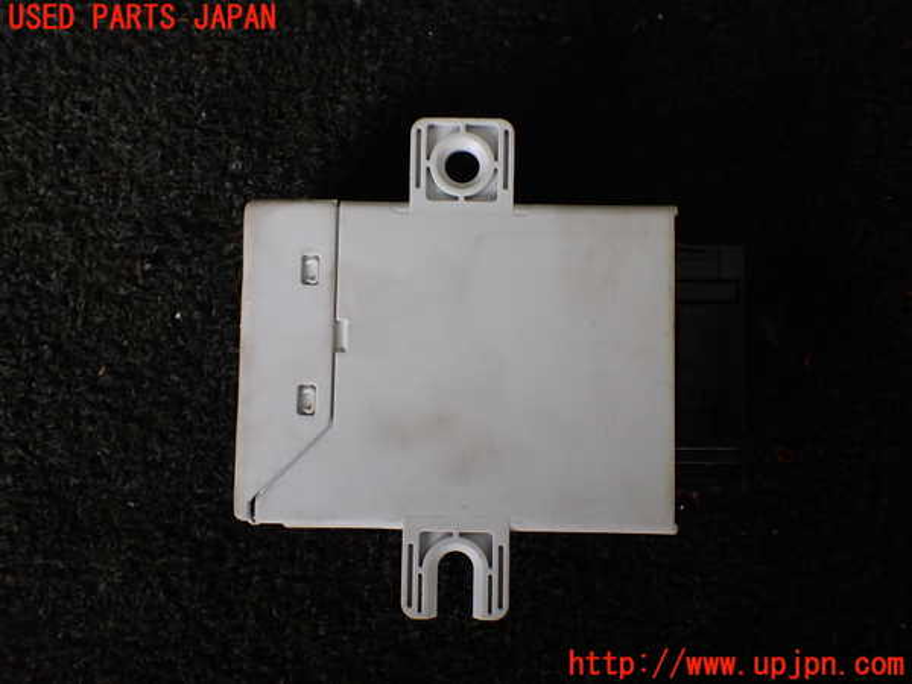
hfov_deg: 60.0
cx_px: 456
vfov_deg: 46.8
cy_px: 342
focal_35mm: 30
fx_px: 790
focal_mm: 5.4
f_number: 2.3
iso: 100
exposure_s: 1/125
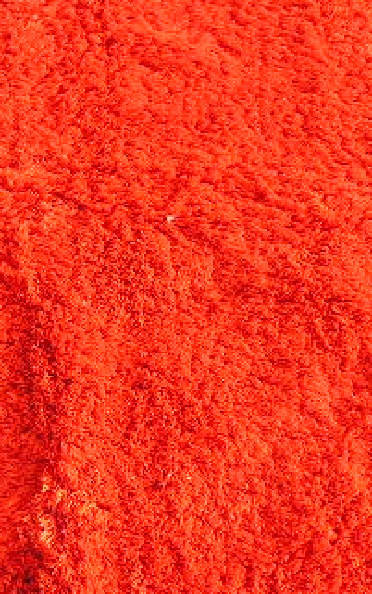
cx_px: 43
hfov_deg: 17.0
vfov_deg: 27.1
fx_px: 1231
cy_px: 315
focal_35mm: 76
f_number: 3.2
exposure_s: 1/160
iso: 64
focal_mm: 6
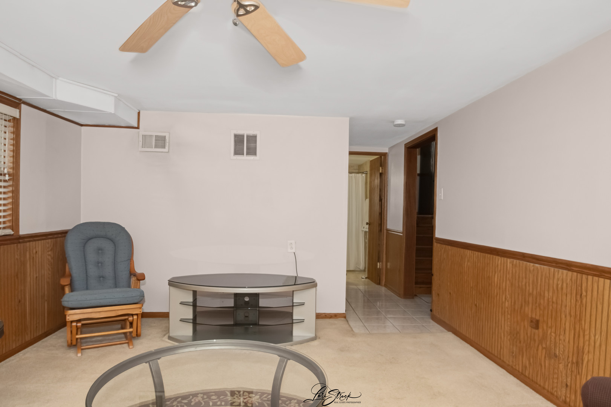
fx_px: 373
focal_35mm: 22
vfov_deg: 57.2
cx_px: 306
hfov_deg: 78.6
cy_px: 204
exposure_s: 1/1250
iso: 400
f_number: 8
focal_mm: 15
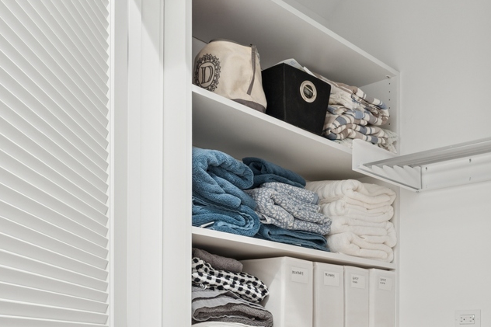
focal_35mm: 41
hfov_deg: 41.1
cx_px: 496
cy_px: 349
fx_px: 559
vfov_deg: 29.7
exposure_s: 1/2
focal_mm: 16
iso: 200
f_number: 7.1
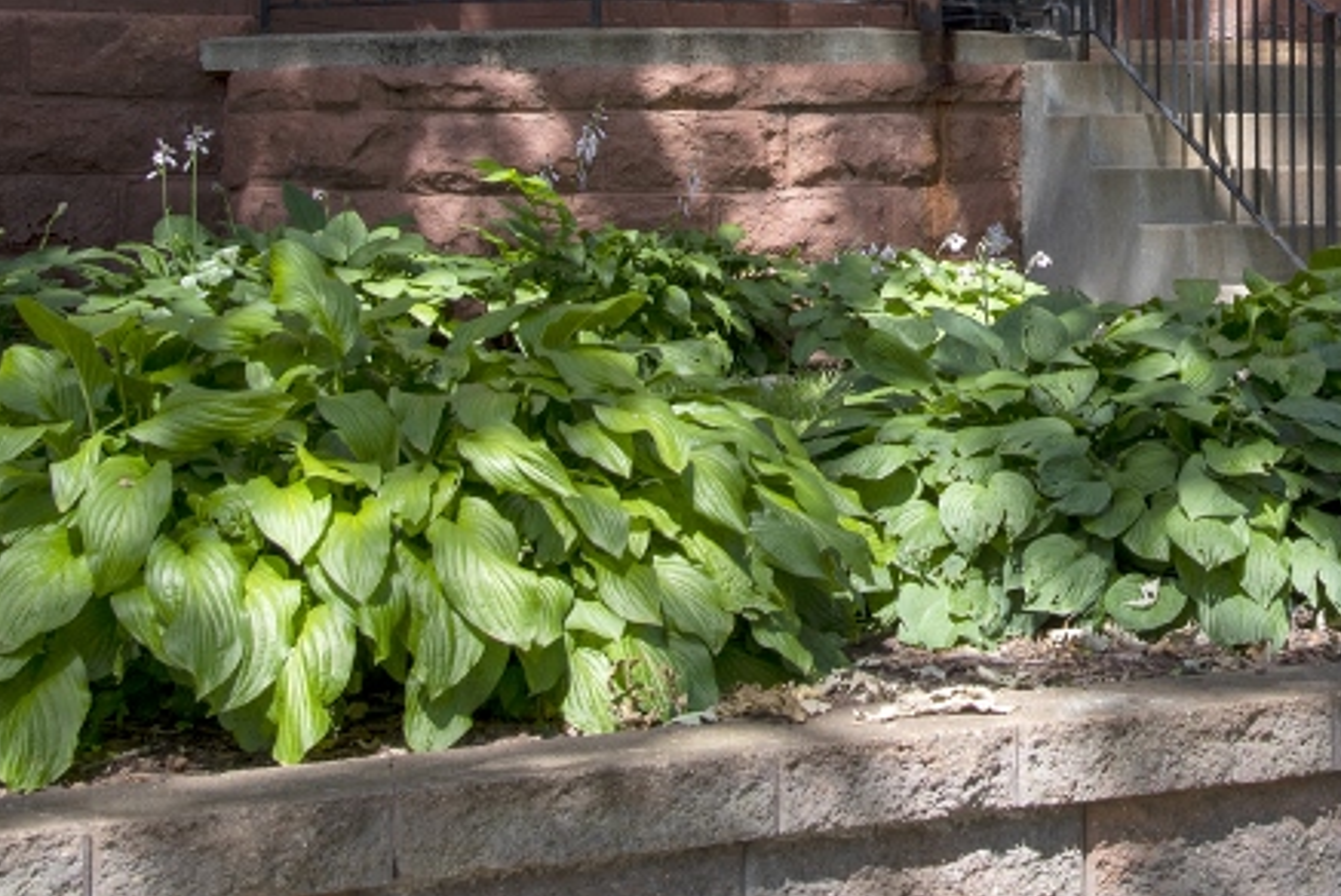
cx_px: 1209
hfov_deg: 22.3
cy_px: -120
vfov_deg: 15.0
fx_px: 3317
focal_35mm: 89
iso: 200
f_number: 6.3
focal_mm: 38
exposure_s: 1/160
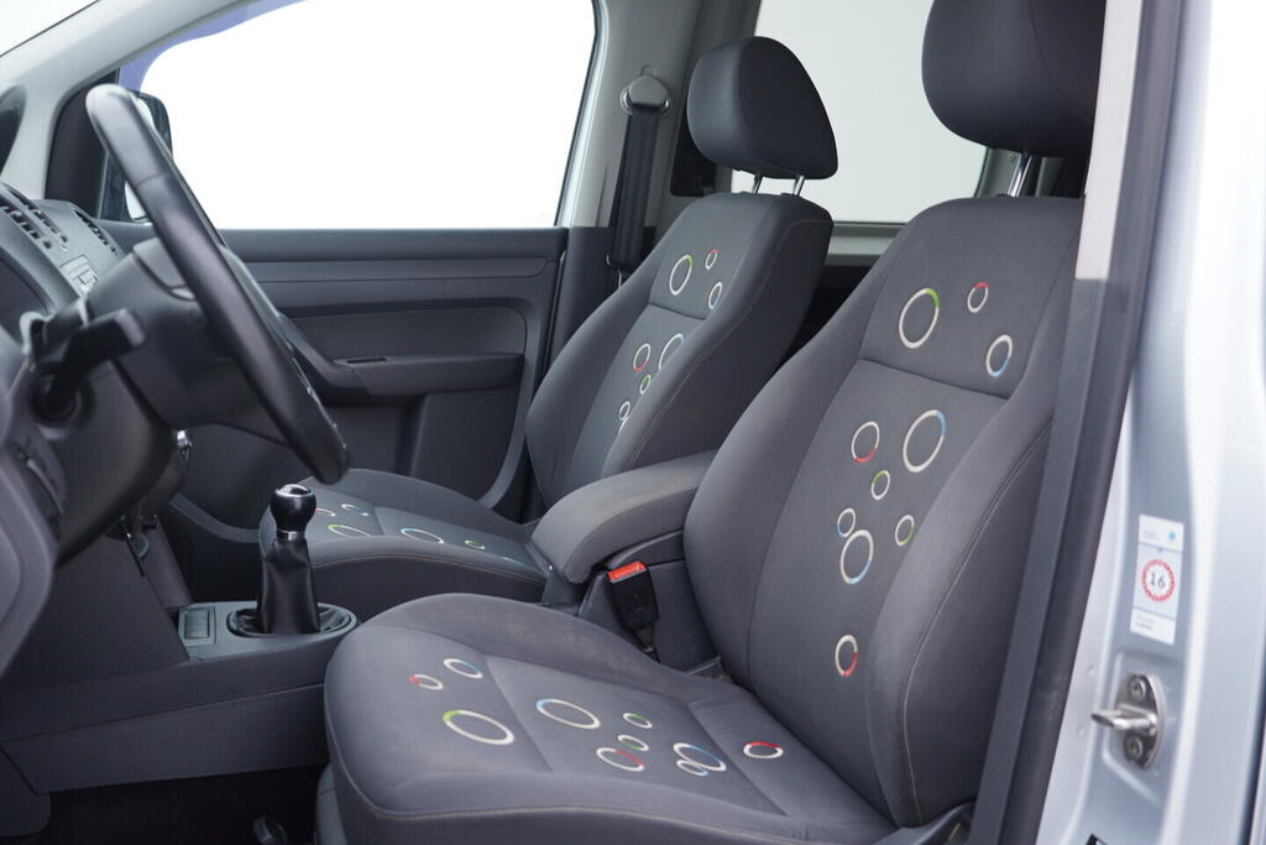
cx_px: 633
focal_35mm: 36
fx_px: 1266
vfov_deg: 36.9
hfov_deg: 53.1
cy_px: 422
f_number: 2.8
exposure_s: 1/40
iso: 160
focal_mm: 24
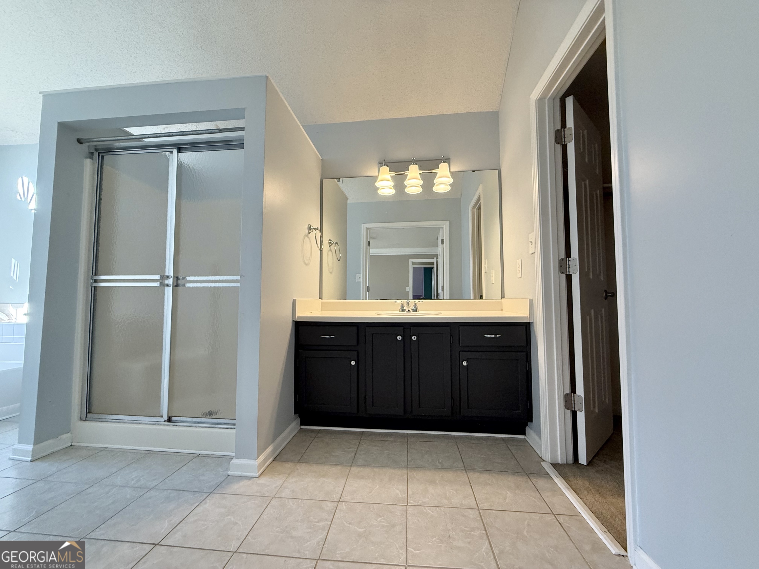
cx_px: 380
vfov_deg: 85.7
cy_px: 284
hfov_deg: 102.1
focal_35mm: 14
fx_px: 307
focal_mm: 2.22
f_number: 2.2
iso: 200
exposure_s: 1/120
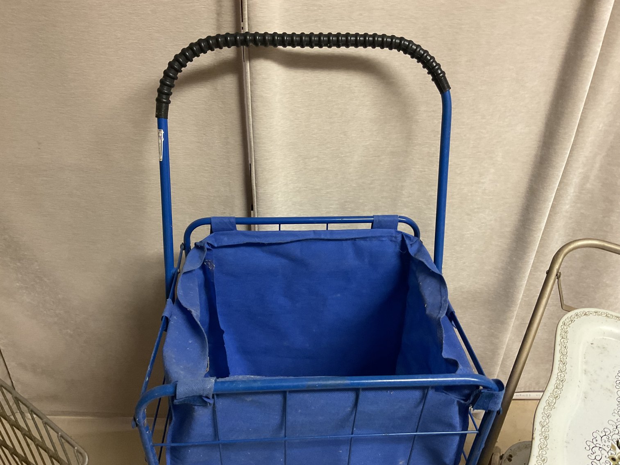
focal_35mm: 29
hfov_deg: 61.7
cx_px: 310
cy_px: 232
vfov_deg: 48.2
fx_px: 519
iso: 200
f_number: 1.8
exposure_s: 1/40
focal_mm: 3
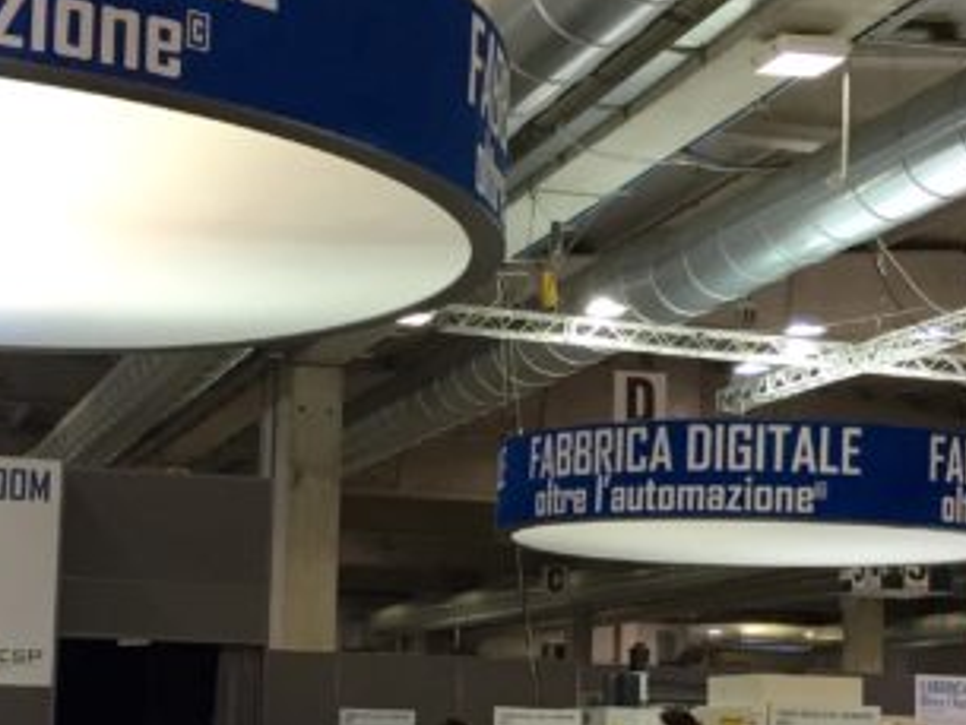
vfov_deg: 20.0
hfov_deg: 26.6
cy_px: 579
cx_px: 371
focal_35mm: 73
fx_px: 2038
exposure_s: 1/30
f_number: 2.2
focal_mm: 4.15
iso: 40
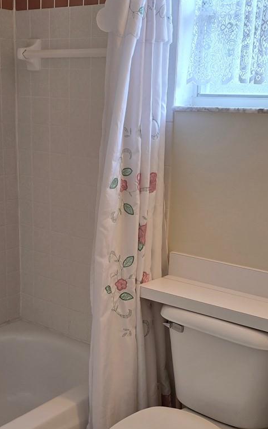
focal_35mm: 51
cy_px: 258
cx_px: 115
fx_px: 596
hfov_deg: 25.3
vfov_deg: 39.4
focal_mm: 6.3
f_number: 1.7
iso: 64
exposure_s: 1/120
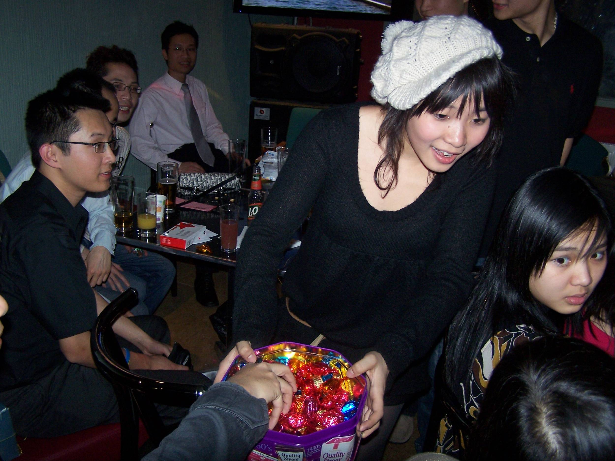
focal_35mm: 38
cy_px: 230
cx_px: 308
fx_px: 675
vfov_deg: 37.7
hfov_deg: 49.0
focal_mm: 6.3
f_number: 2.8
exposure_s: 1/60
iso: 140
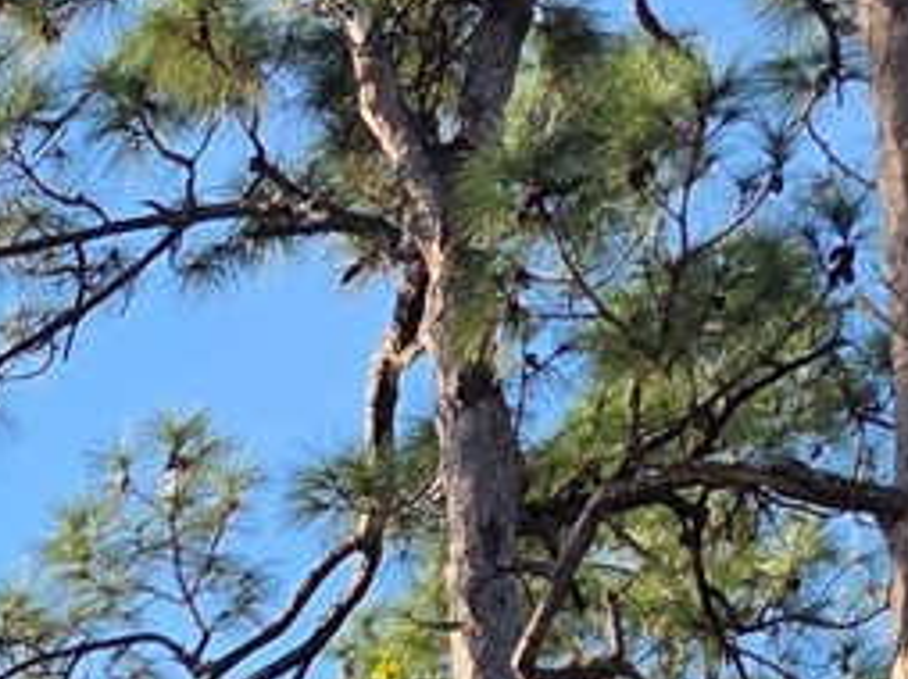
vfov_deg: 8.9
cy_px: 1780
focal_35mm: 145
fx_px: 3800
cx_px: -933
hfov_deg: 12.1
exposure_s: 1/2497
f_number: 1.8
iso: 80
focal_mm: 5.4
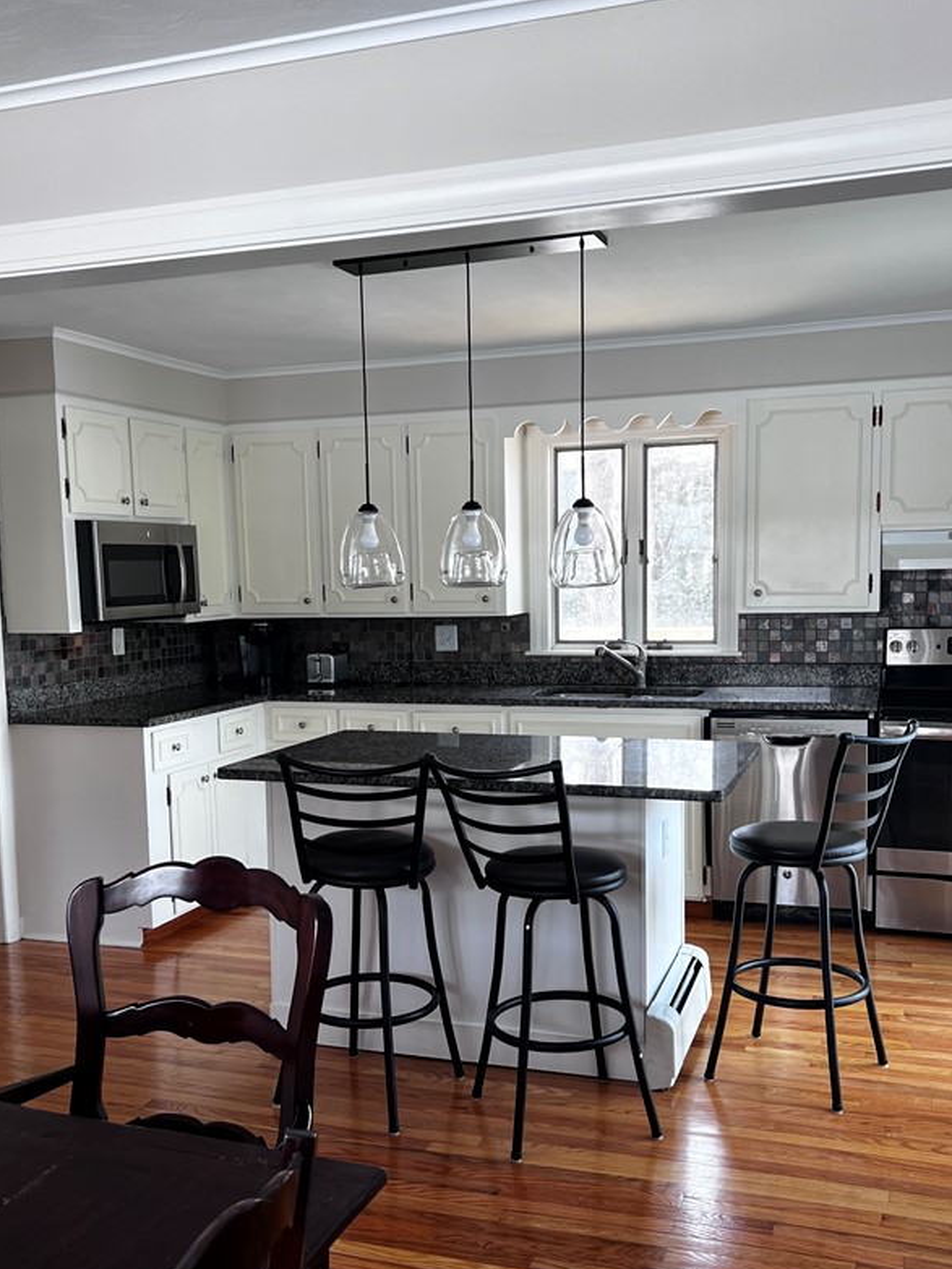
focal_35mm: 34
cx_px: 462
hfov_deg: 41.8
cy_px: 697
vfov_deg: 53.9
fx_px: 1247
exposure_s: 1/121
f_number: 1.5
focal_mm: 5.7
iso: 64
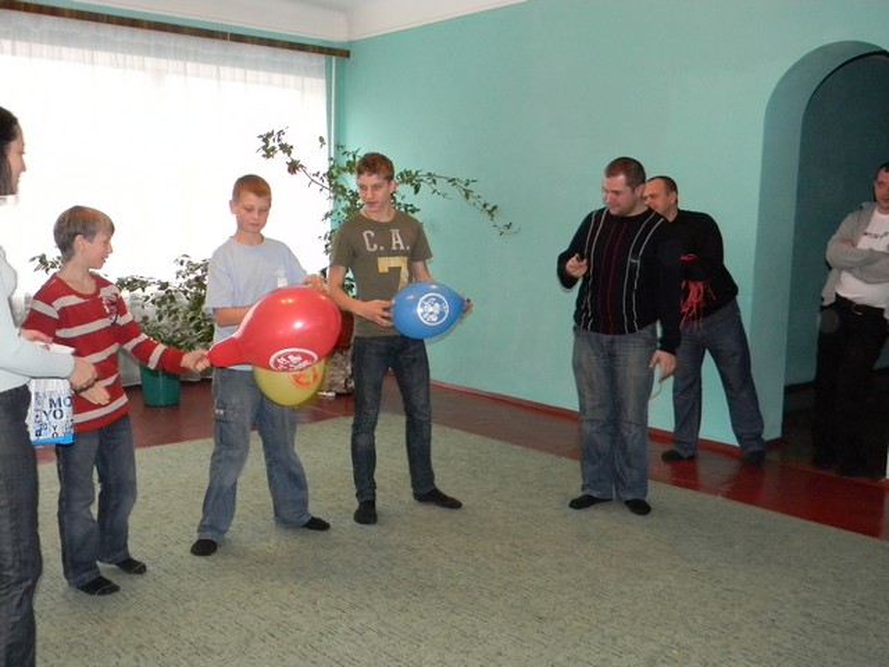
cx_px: 444
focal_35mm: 36
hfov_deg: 51.4
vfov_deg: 39.7
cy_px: 334
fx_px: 925
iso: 410
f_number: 3.7
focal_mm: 6.4
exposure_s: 1/30
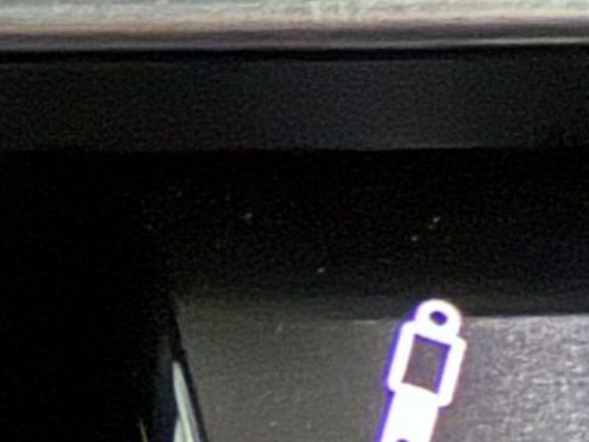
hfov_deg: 9.6
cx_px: -1036
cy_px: 1111
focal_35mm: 171
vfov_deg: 8.0
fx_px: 2911
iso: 1250
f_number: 2.2
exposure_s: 1/15
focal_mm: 2.22
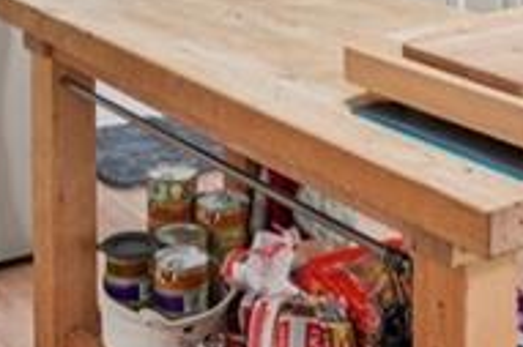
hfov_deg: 23.6
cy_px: -266
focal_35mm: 86
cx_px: 315
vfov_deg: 14.1
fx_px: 1248
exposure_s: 1/5
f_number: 8
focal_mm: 16
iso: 400
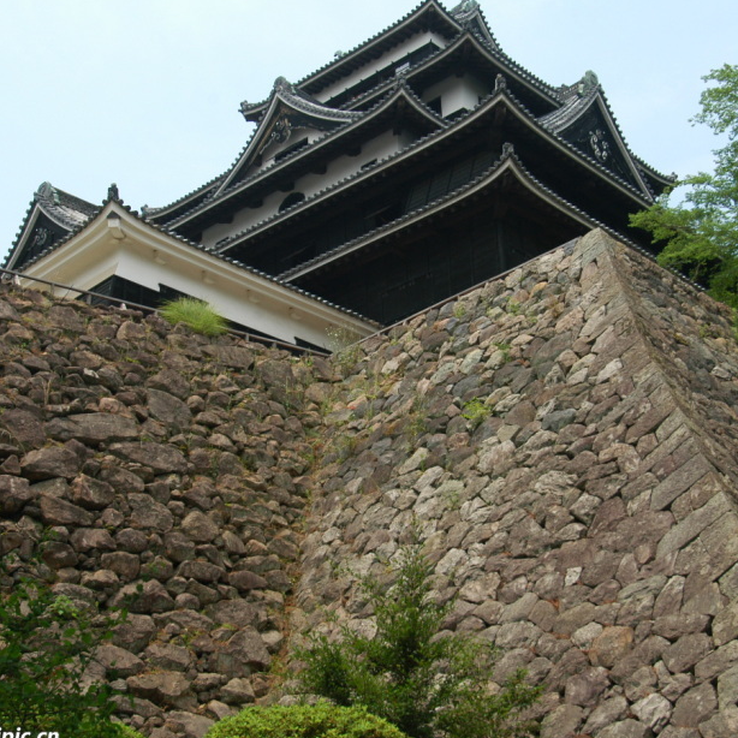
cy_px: 348
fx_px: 1230
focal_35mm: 51
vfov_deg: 33.4
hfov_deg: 33.3
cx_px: 421
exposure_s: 1/160
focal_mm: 24
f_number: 6.7
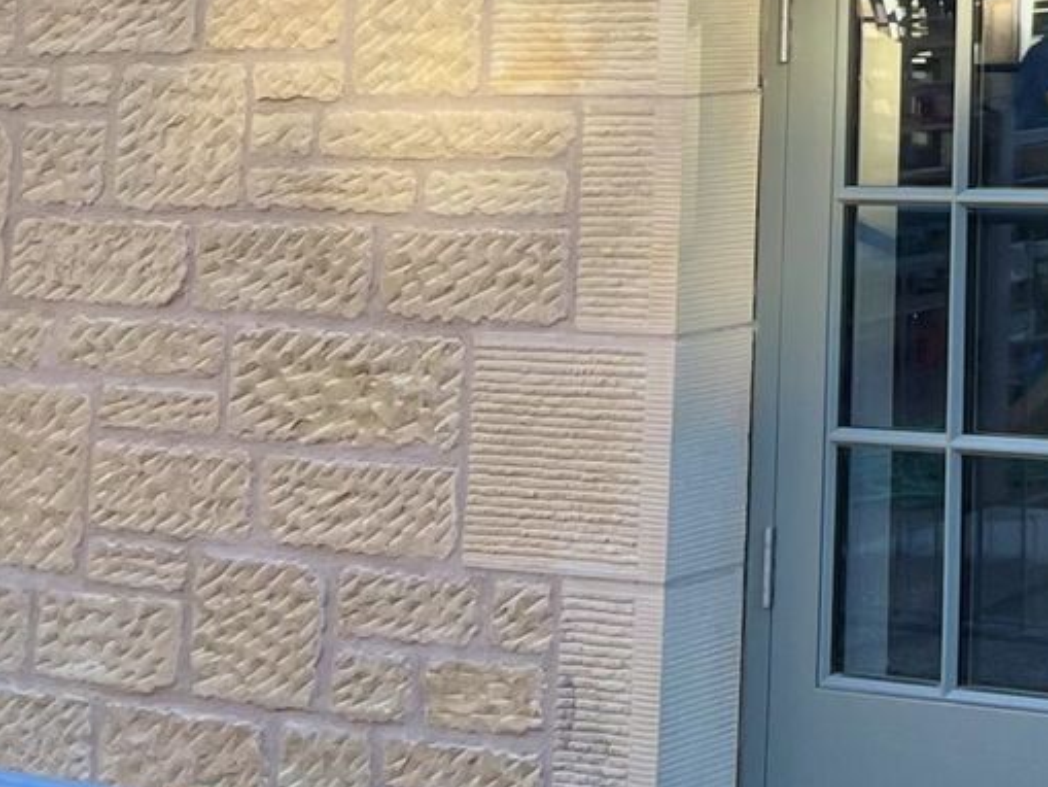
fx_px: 2968
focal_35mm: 98
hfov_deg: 17.3
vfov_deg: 13.7
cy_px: -579
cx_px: 1736
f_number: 1.5
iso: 50
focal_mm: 5.7
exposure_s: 1/502
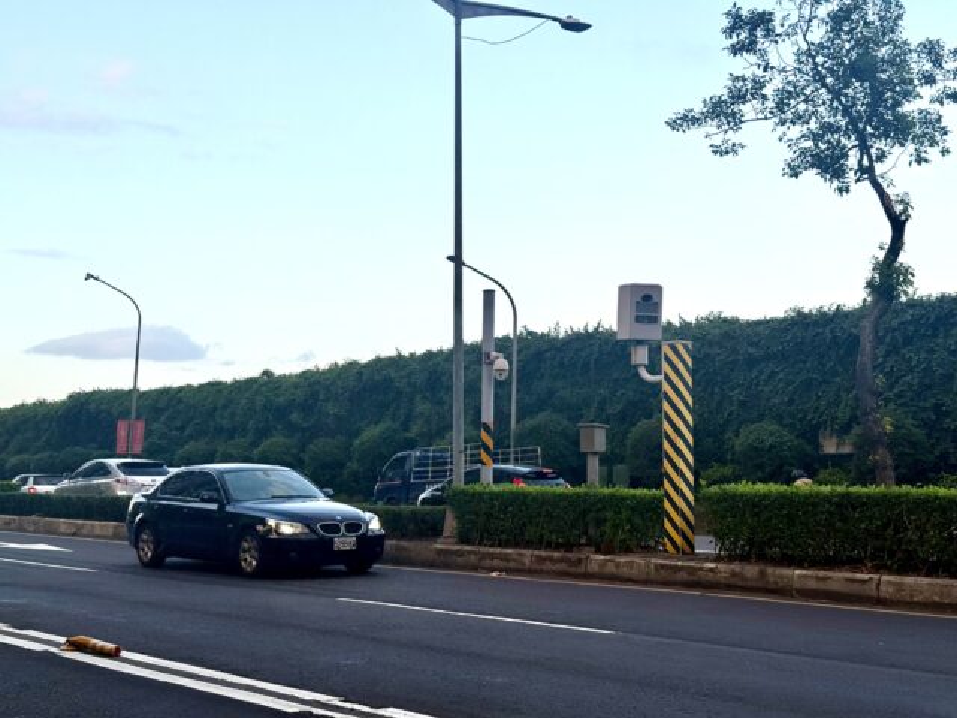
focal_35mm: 48
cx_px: 478
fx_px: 1327
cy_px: 359
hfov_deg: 39.7
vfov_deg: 30.3
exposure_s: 1/733
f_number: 1.78
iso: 64
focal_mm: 6.76
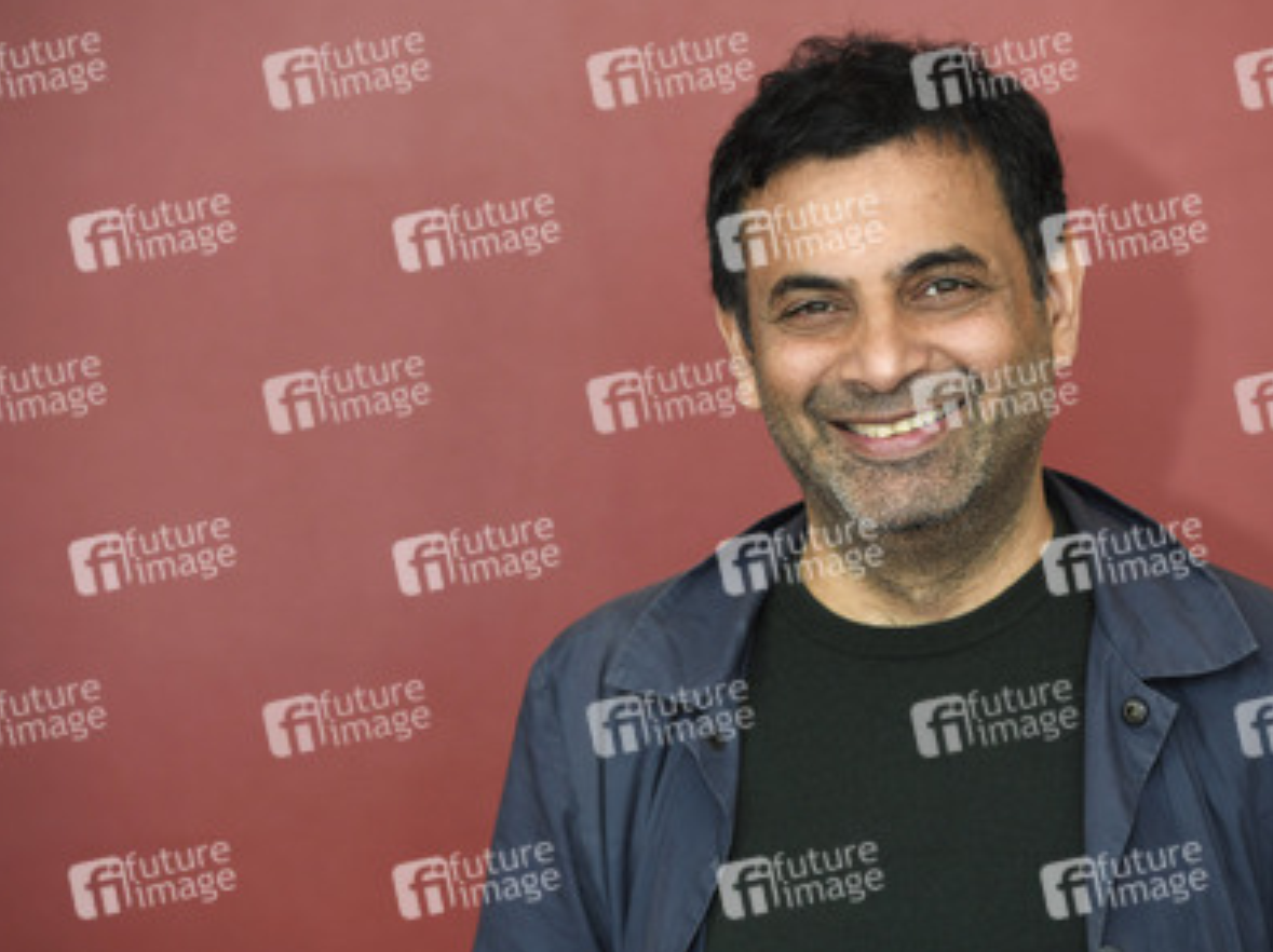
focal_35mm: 149
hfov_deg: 13.3
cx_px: 714
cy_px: 476
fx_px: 5474
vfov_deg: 9.9
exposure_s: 1/250
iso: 800
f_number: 4
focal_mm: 135
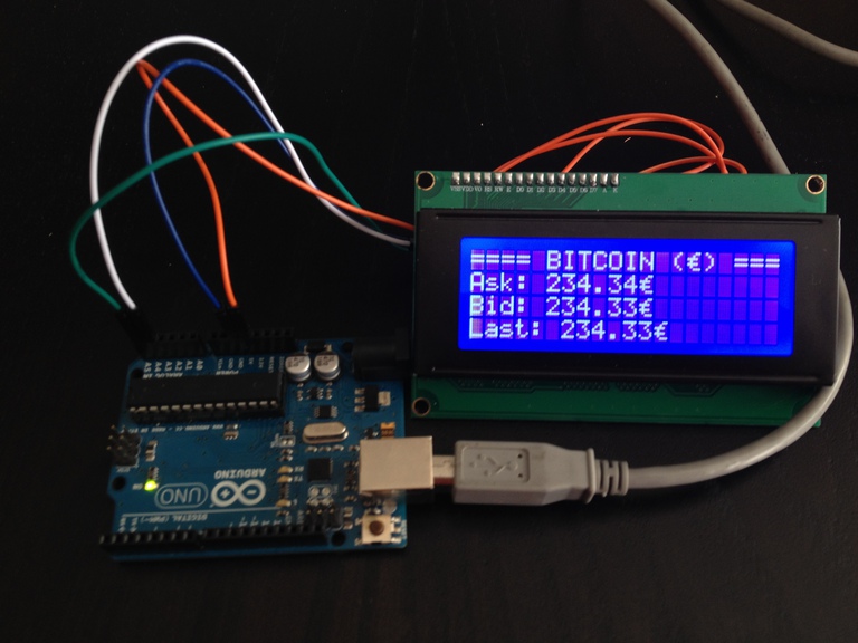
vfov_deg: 40.7
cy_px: 322
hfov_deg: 52.6
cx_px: 429
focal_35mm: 35
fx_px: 868
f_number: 2.4
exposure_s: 1/24
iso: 50
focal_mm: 4.28
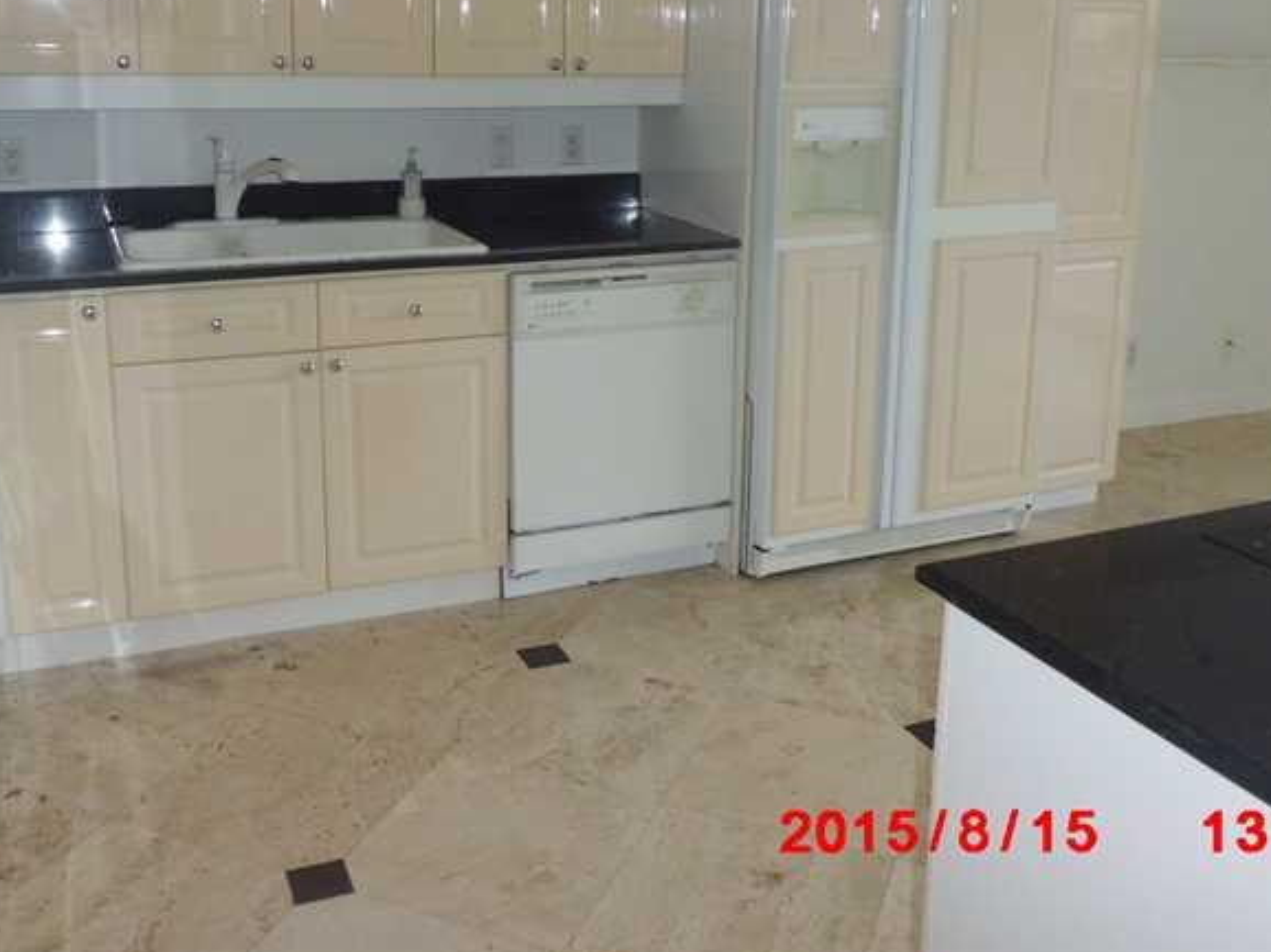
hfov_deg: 51.4
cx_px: 633
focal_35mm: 36
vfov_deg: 39.1
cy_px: 308
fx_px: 1321
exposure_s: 1/100
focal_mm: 4.7
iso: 100
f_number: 2.8
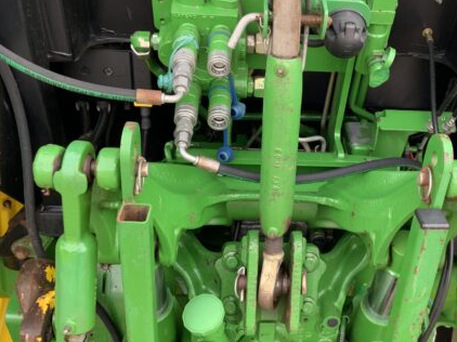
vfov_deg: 32.8
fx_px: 581
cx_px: 290
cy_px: 159
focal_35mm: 44
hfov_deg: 42.6
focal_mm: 3
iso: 40
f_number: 1.8
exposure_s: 1/122
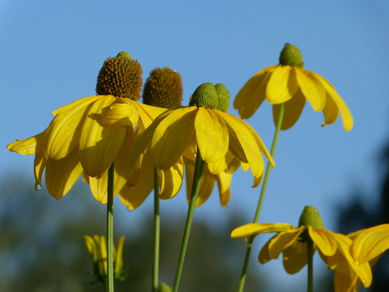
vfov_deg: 4.0
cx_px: 194
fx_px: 4225
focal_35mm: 376
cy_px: 146
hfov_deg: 5.3
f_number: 5.6
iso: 100
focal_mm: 67.7
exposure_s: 1/500
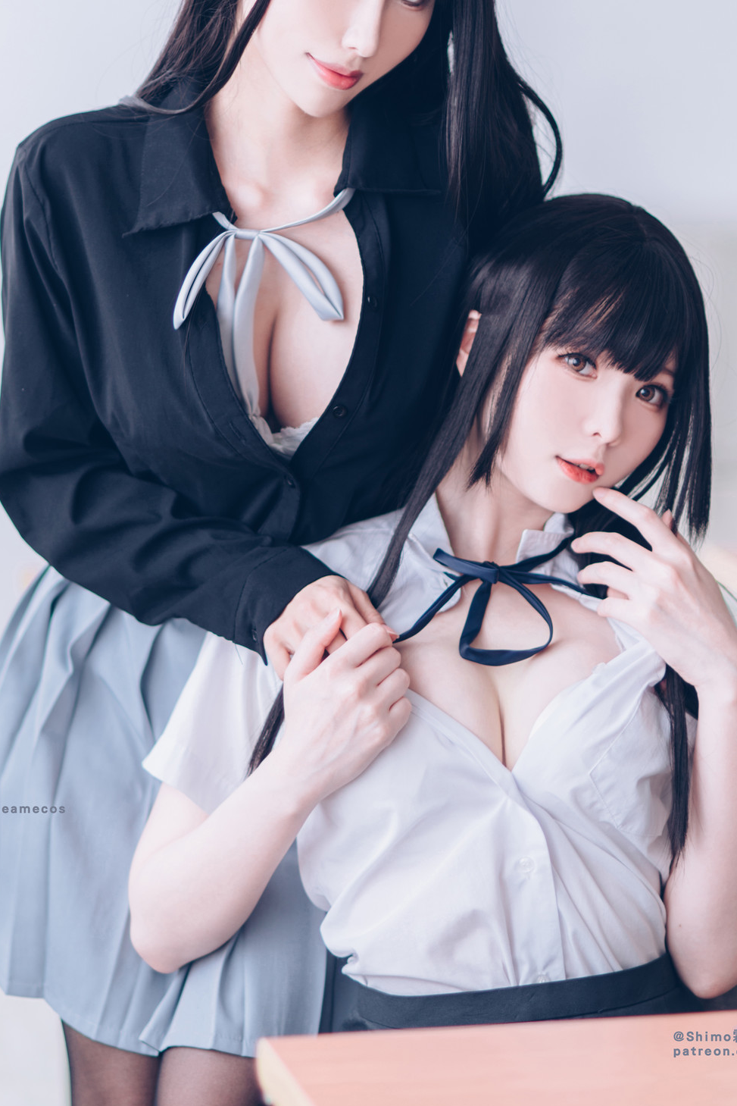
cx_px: 414
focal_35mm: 131
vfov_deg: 15.6
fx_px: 4022
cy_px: 464
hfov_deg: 10.5
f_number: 1.8
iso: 80
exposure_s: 1/200
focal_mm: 85
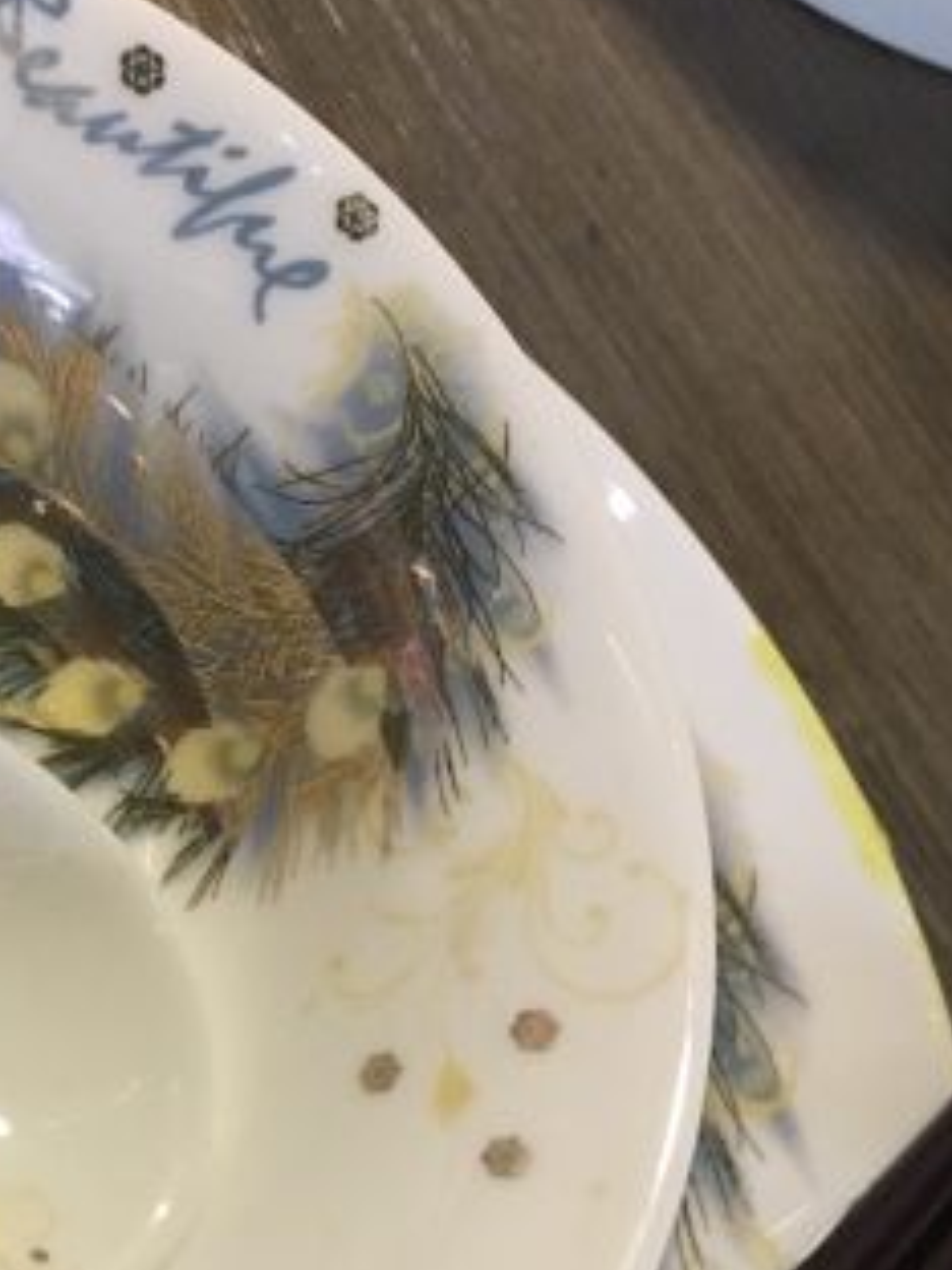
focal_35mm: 65
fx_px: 2383
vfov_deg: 28.8
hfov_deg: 21.7
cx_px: -22
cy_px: 1099
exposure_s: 1/33
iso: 250
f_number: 2.2
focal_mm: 4.15
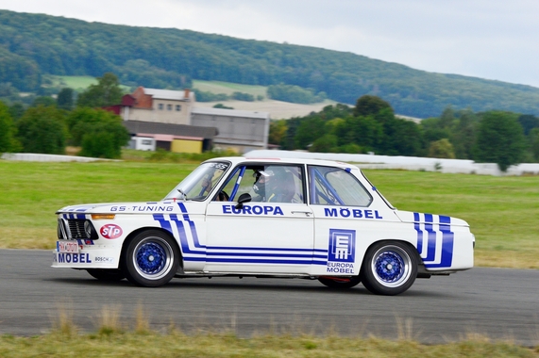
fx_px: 2753
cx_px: 259
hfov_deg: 11.2
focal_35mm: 184
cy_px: 177
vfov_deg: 7.5
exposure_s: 1/400
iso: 1600
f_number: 11
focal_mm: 175
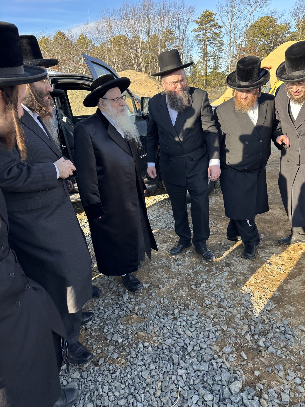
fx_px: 282
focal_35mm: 24
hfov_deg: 56.8
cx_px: 152
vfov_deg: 71.6
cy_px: 204
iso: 80
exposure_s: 1/822
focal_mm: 6.86
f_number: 1.78
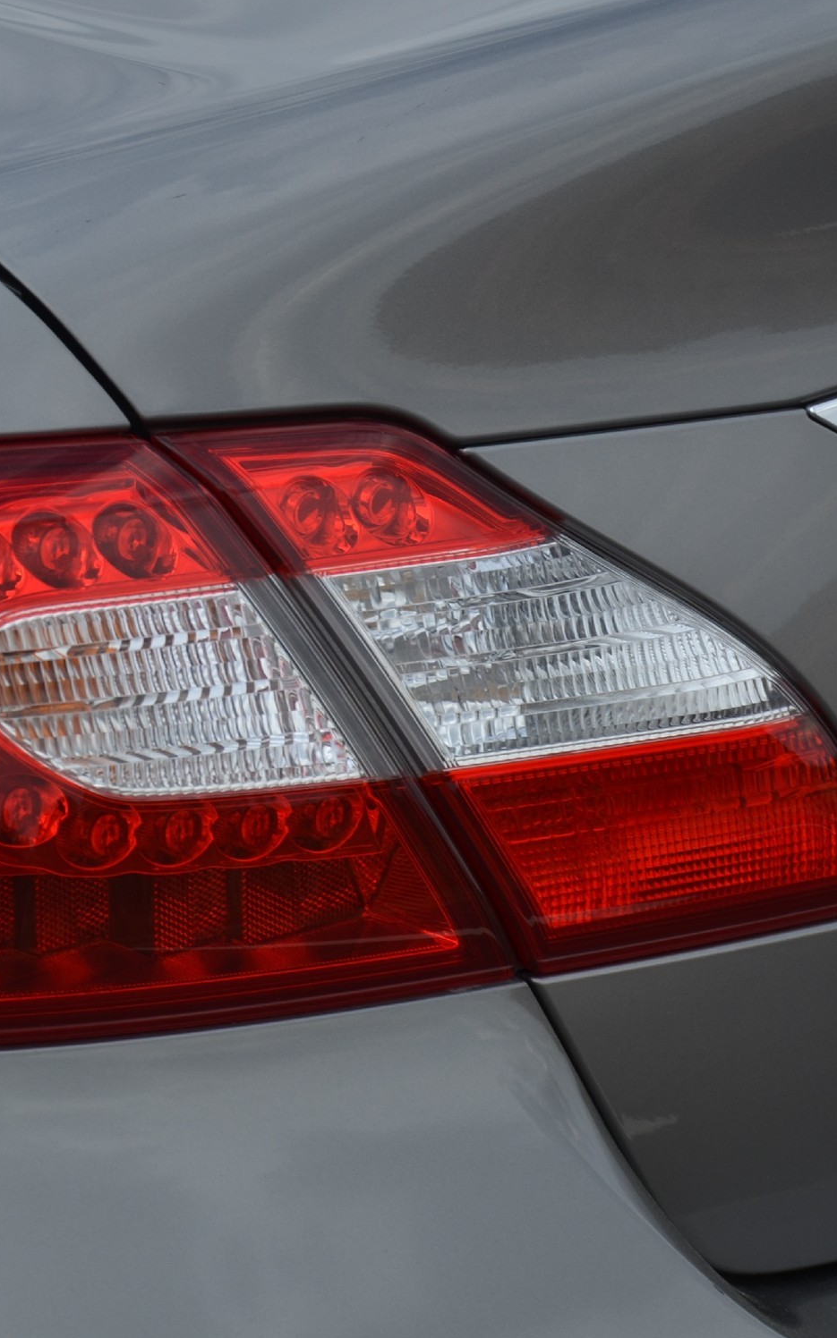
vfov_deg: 10.3
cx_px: -76
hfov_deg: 6.4
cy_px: 600
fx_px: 7445
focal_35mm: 204
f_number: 8
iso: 125
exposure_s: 1/250
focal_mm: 80
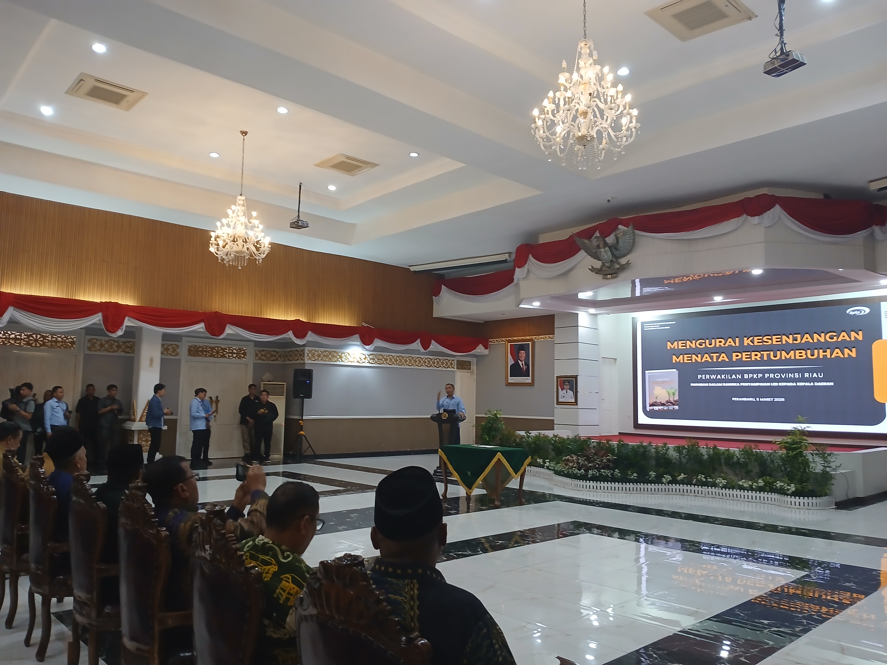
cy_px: 332
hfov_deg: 67.3
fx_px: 666
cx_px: 444
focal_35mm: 26
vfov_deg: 53.1
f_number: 1.8
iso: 200
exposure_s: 1/33.3
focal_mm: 3.98
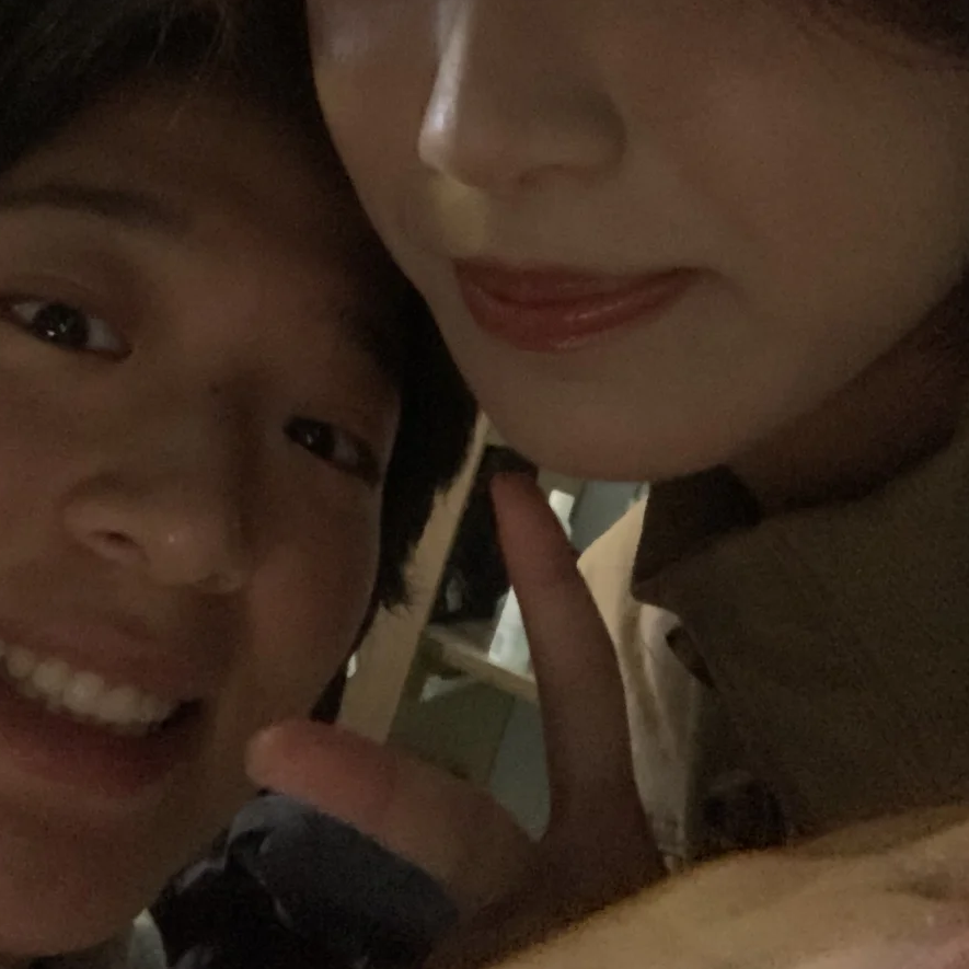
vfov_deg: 36.4
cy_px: 327
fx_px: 1457
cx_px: 413
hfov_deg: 36.7
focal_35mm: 46
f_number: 2.2
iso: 1600
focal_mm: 2.87
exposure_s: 1/15
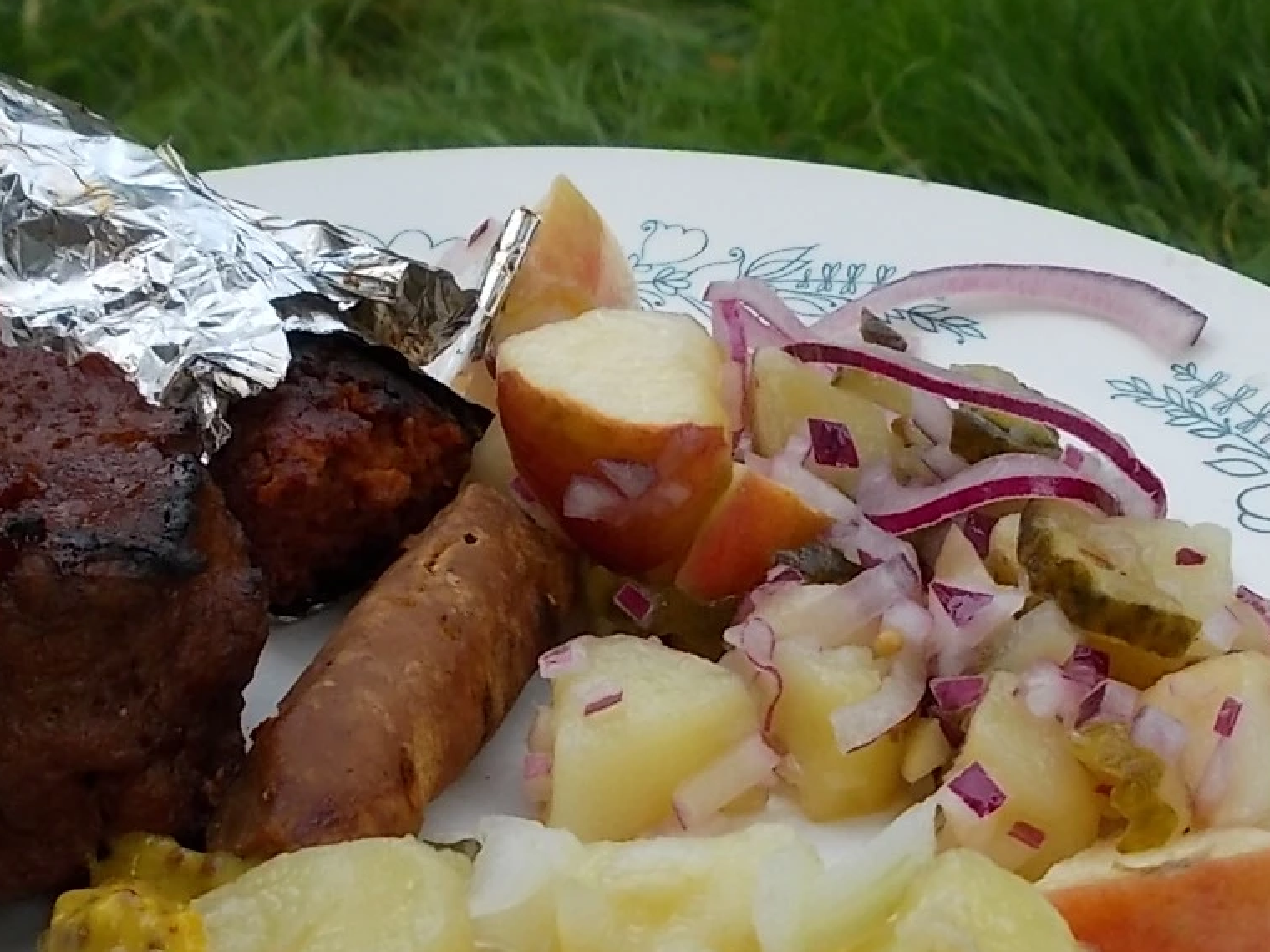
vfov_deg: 18.4
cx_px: 556
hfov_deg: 24.4
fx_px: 2935
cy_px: 633
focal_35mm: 80
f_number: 3.1
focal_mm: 5.3
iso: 80
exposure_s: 1/160
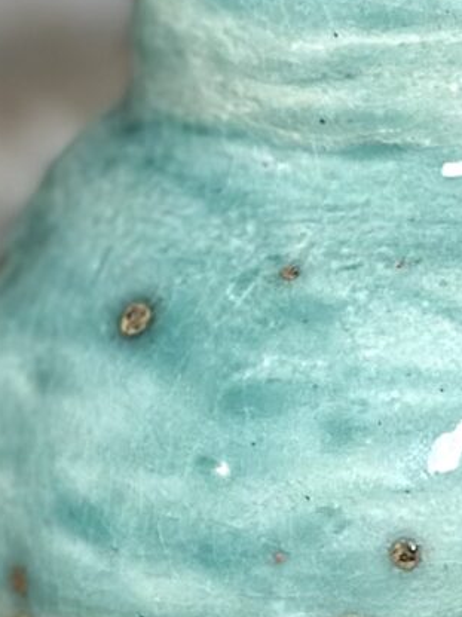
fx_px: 5270
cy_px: 431
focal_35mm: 296
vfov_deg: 6.7
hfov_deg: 5.0
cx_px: 490
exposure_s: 1/89
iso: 125
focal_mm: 6.86
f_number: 1.78
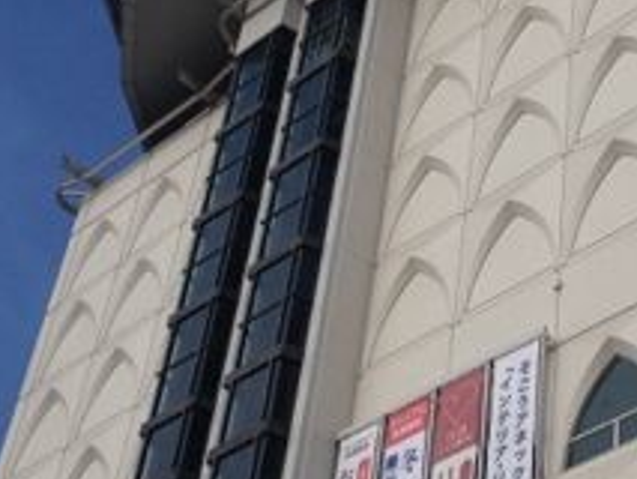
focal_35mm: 105
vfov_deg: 14.0
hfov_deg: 18.7
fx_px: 1933
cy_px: 81
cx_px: 401
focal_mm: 4.28
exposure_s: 1/3247
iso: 50
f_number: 2.4
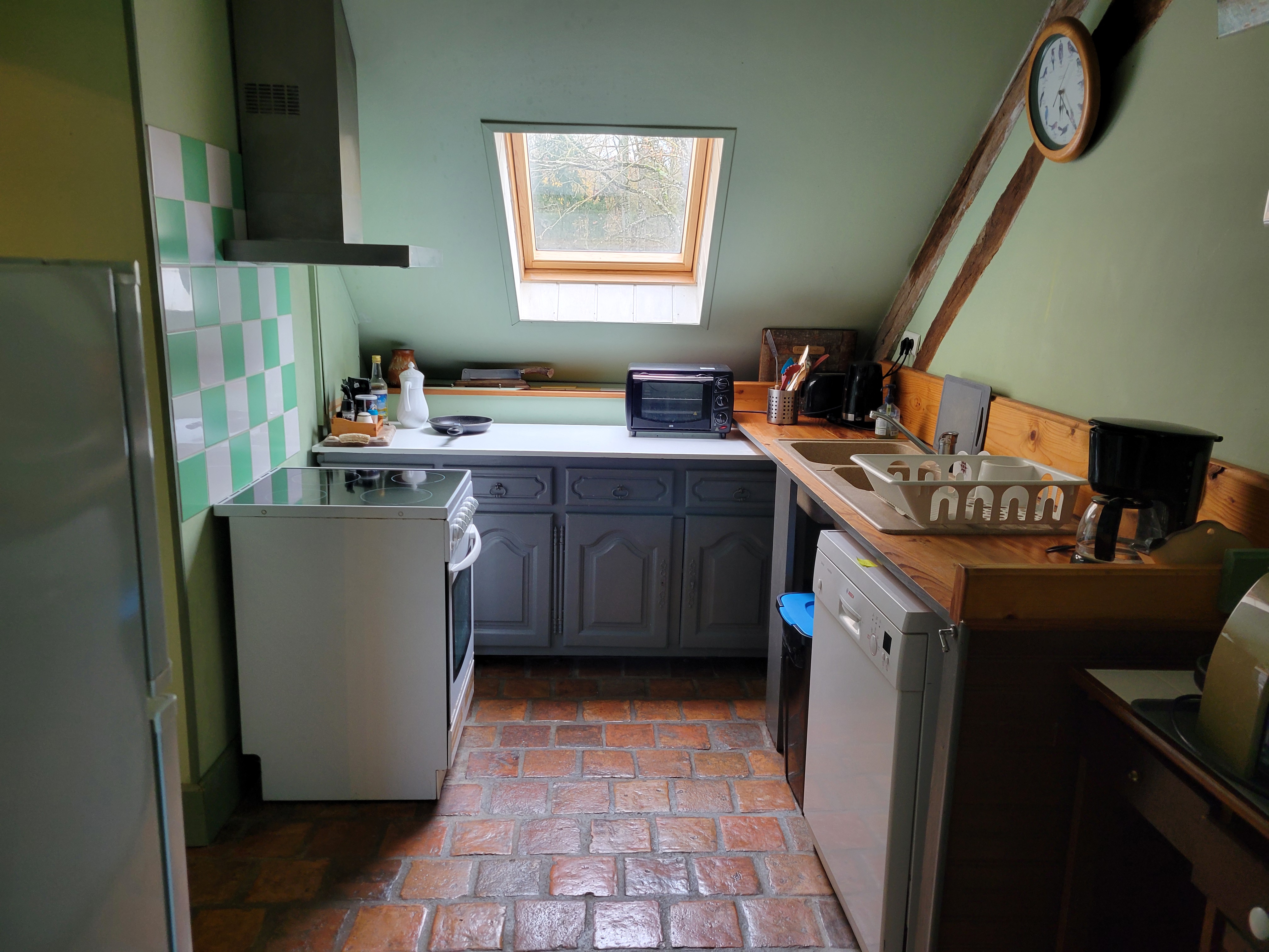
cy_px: 476
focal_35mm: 26
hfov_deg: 67.3
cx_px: 634
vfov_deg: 53.1
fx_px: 953
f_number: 1.8
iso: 200
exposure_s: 1/40
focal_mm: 5.4
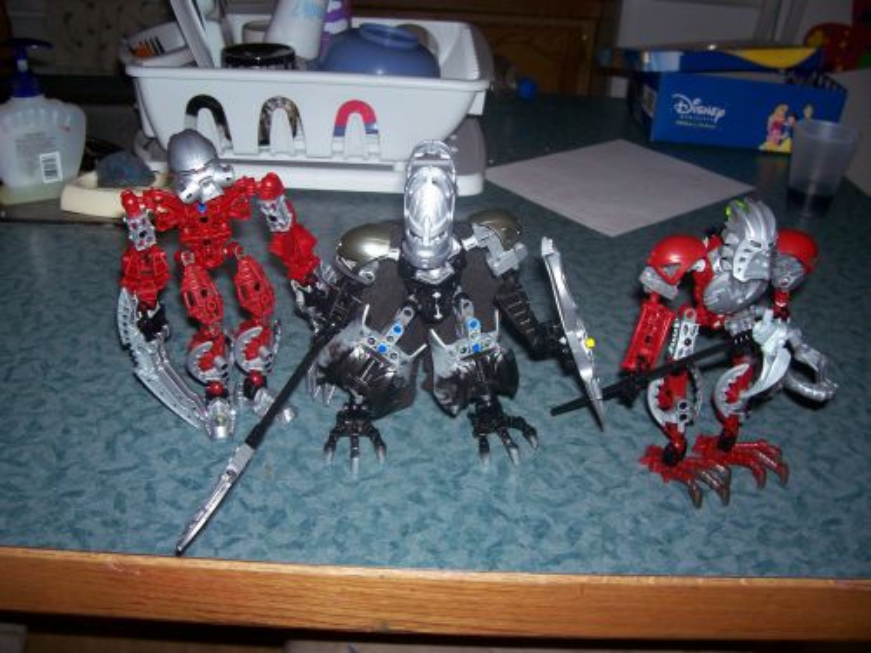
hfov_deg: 54.0
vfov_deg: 41.8
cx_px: 436
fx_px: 856
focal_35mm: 34
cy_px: 326
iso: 80
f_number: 2.7
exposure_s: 1/64
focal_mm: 5.6
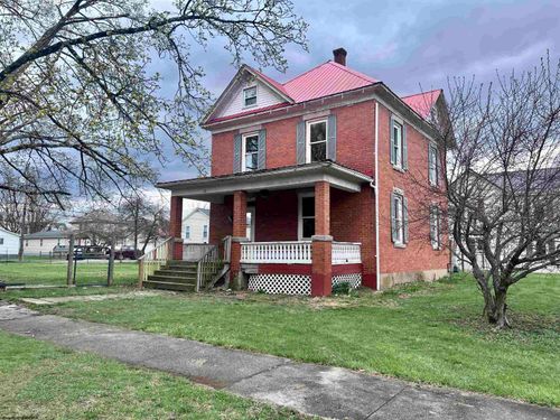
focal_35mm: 26
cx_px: 280
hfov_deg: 67.3
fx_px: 421
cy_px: 210
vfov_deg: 53.1
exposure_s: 1/1377
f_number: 1.5
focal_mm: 5.7
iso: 50
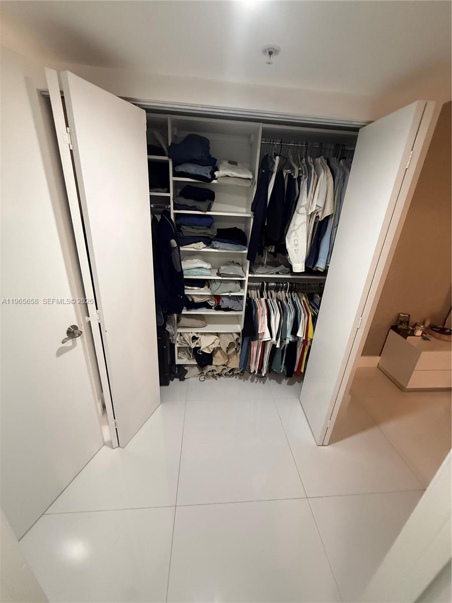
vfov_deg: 102.1
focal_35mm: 14
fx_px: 244
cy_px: 302
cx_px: 226
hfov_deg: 85.7
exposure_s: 1/60
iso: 640
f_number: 2.2
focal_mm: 2.22
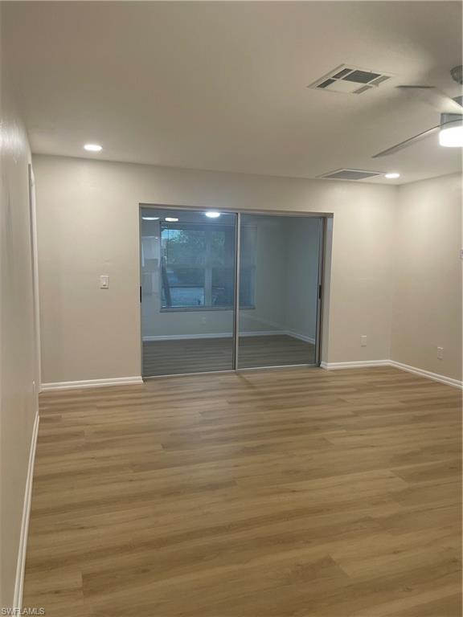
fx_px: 464
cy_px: 308
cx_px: 232
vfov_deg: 67.3
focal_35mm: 26
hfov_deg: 53.1
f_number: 1.6
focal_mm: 4.2
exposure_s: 1/60
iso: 80
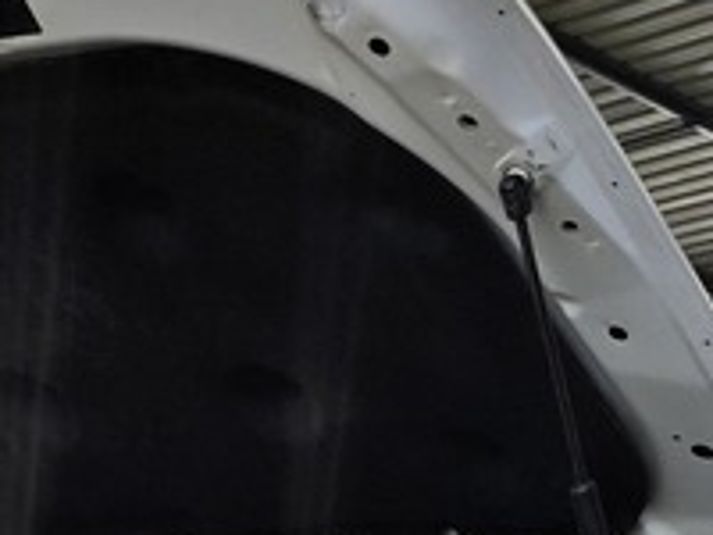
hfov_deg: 16.6
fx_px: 2430
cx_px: 200
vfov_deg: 10.8
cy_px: 1263
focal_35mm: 118
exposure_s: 1/359
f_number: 1.7
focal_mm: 6.25
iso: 32
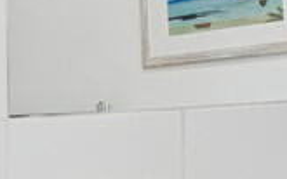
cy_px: 178
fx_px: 790
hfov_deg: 16.9
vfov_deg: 12.8
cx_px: -235
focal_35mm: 101
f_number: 8
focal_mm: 16
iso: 3200
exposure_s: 1/100
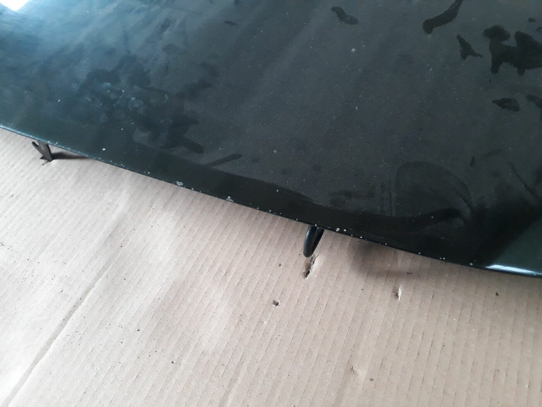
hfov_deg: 65.3
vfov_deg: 51.4
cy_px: 204
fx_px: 423
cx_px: 271
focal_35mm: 27
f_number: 1.9
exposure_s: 1/25
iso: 200
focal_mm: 3.6
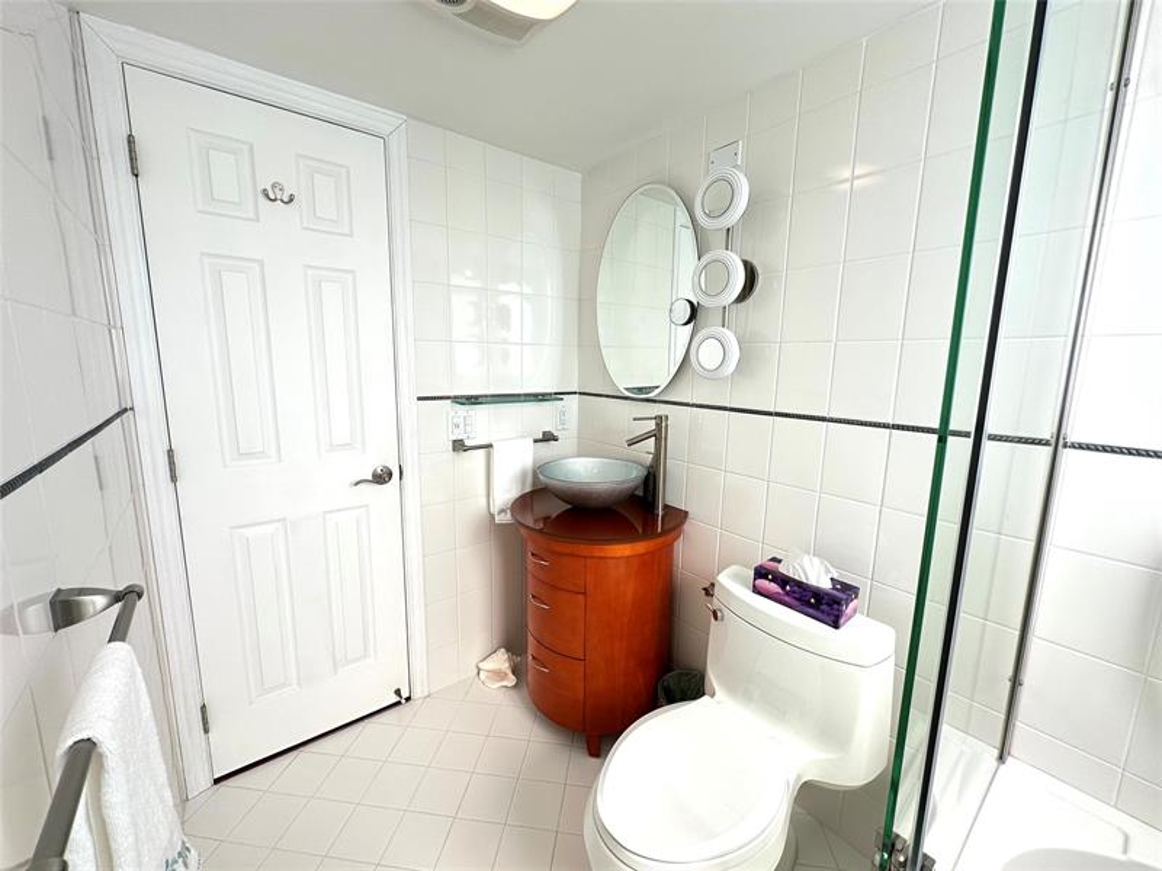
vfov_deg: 85.7
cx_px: 581
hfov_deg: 102.1
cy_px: 436
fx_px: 470
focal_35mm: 14
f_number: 2.2
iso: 64
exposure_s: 1/120
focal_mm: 2.22
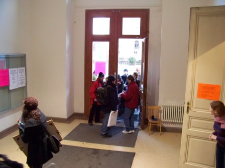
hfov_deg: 55.4
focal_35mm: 33
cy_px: 84
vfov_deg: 42.9
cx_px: 112
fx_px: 214
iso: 400
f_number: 2.8
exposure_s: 1/30
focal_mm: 5.85
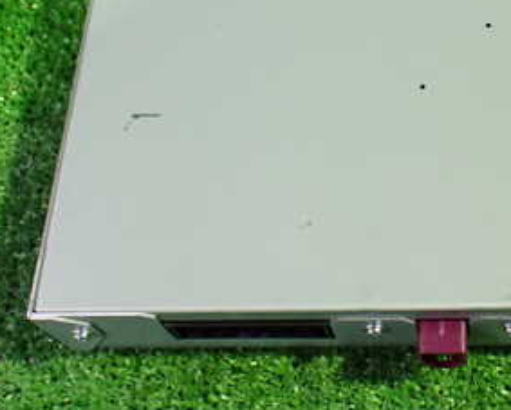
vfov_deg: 24.5
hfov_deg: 29.8
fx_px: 939
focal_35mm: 62
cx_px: 403
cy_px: 141
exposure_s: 1/50
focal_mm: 5.4
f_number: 2.3
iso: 800
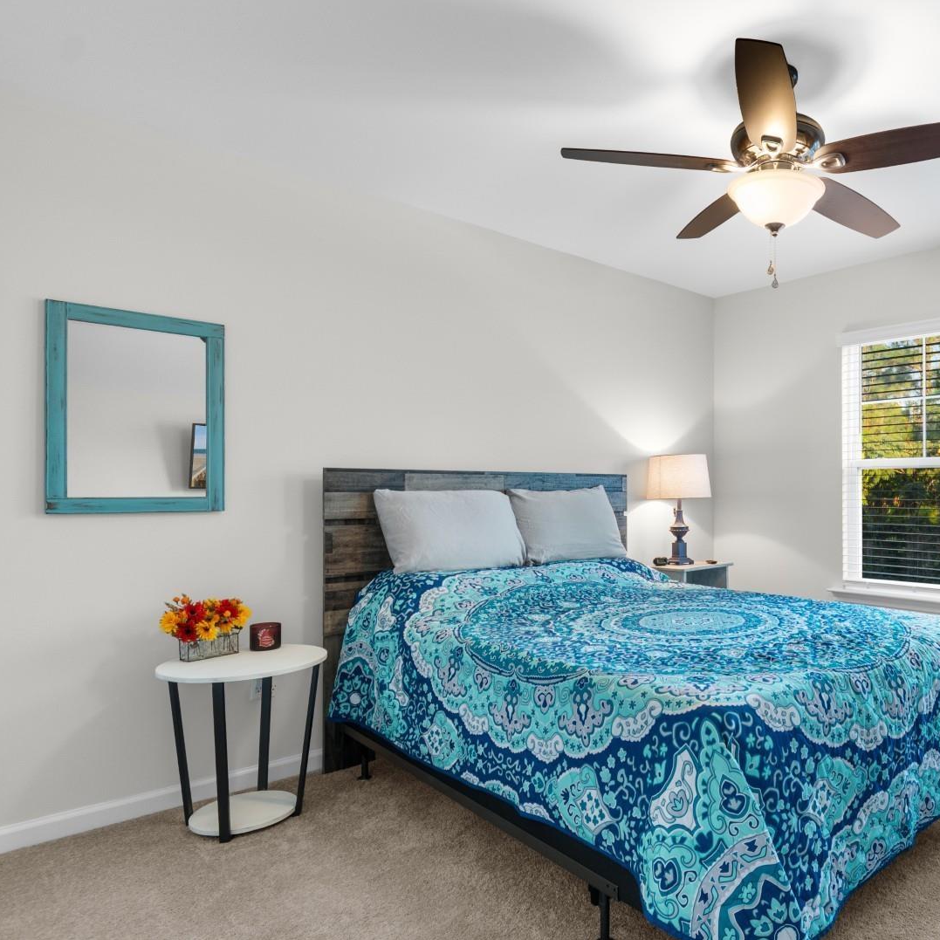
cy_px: 470
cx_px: 704
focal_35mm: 23
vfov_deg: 67.3
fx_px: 707
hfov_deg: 63.4
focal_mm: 12
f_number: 4.8
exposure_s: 1/5
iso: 100
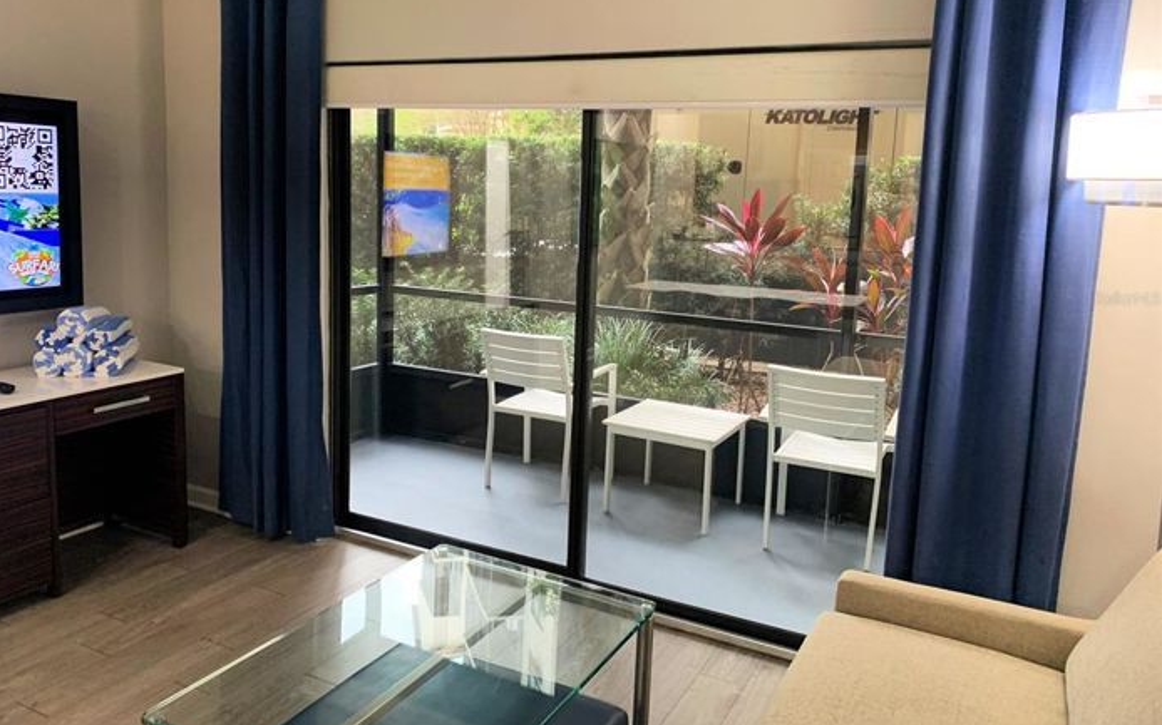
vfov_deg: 44.3
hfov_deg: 66.5
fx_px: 886
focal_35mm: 28
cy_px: 298
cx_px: 573
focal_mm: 4.25
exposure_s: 1/60
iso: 320
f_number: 1.8
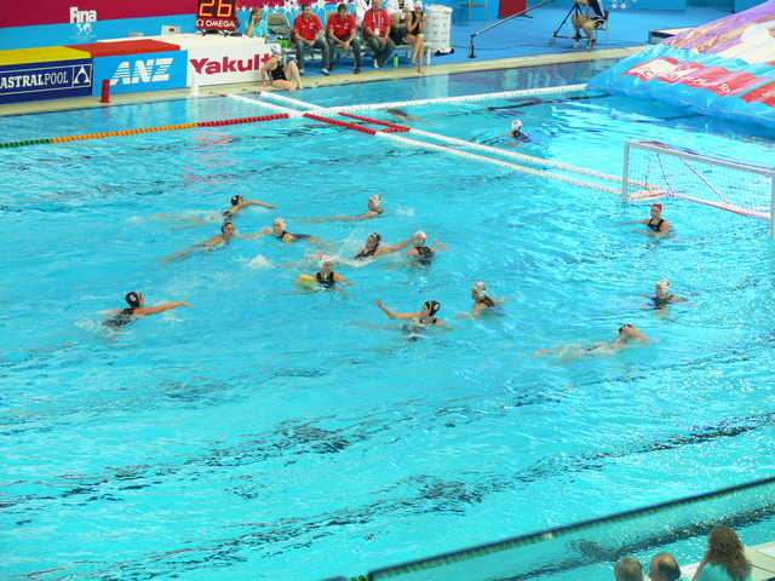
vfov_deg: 12.0
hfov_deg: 16.0
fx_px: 2754
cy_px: 290
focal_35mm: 123
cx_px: 388
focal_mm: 26
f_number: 3.6
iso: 80
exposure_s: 1/50
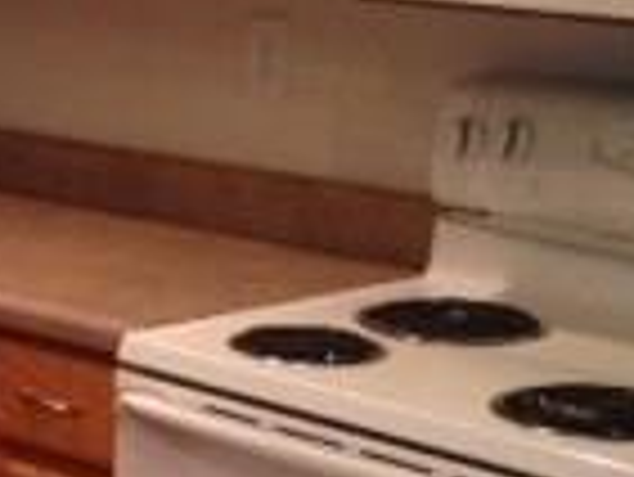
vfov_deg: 9.9
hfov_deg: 12.3
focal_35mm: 150
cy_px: 315
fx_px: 2750
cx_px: -396
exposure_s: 1/20
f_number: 2.4
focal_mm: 4.12
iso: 125
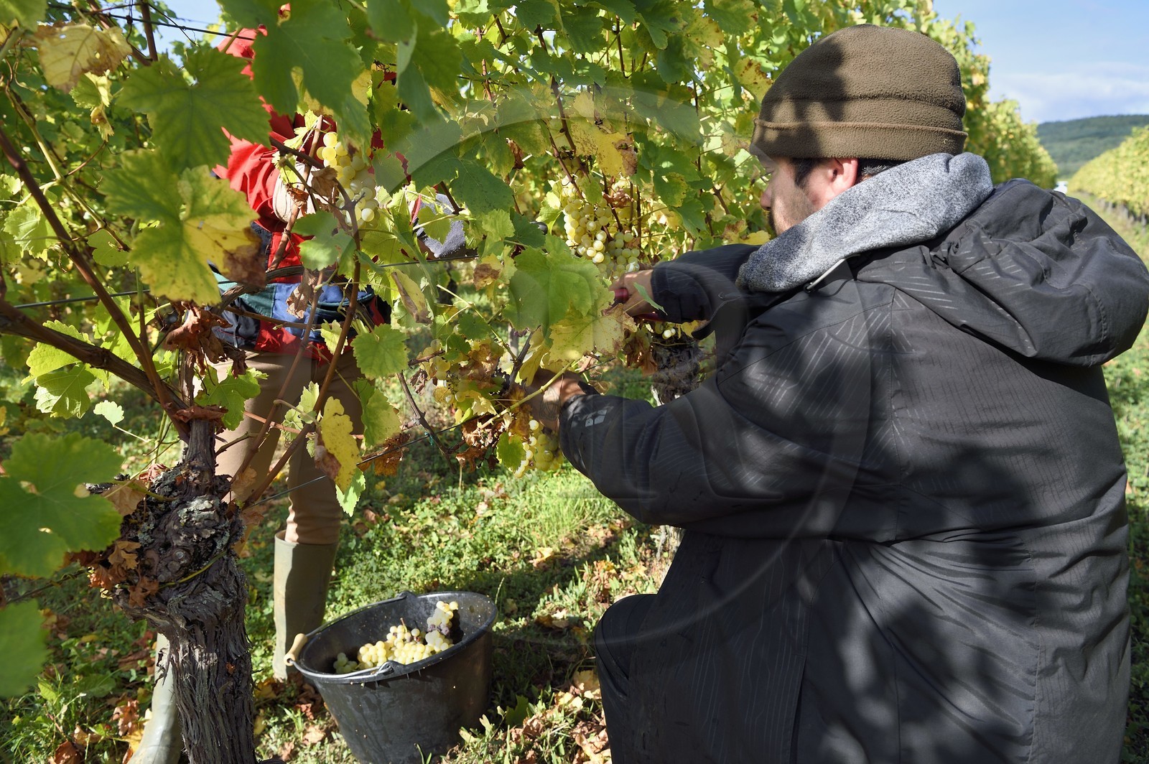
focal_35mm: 24
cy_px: 382
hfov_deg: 73.8
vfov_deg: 53.1
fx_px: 765
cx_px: 574
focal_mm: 24
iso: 200
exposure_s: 1/400
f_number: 6.3
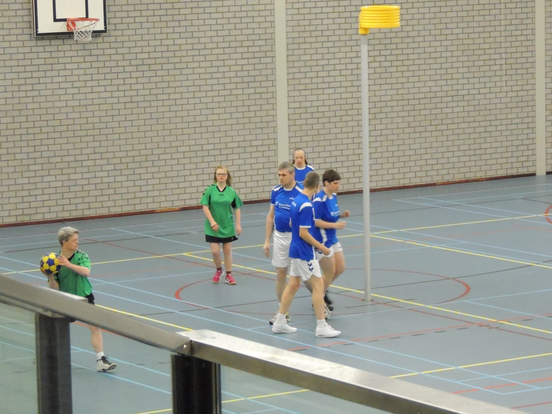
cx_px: 276
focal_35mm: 155
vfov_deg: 9.6
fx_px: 2472
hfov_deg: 12.7
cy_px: 207
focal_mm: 27.6
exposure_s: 1/160
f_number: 4.4
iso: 3200
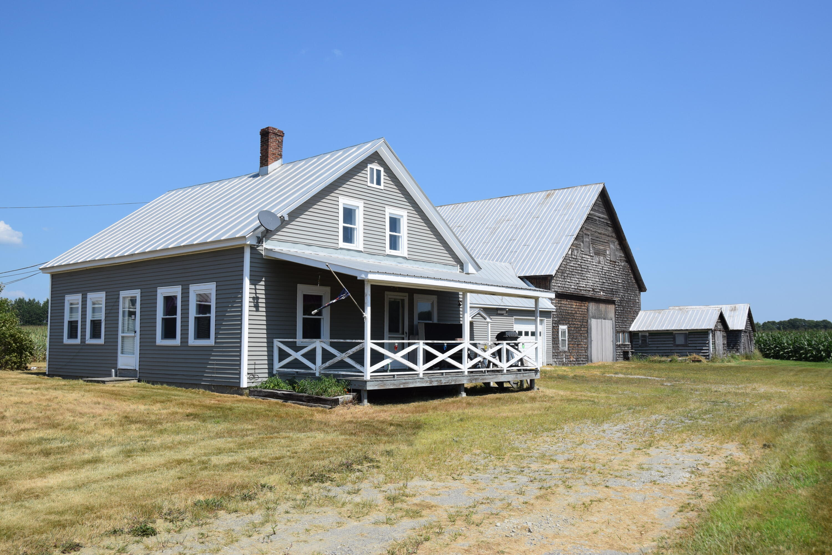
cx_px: 416
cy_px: 278
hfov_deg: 61.9
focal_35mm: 30
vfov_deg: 43.6
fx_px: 693
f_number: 10
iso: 200
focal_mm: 20
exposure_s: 1/400
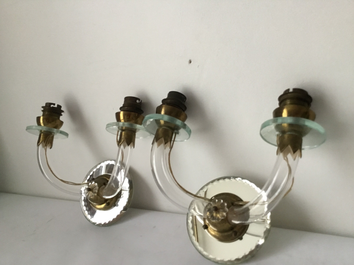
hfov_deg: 58.4
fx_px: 317
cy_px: 132
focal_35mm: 31
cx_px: 177
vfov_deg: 45.4
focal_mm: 3.3
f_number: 2.4
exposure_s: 1/20
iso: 200
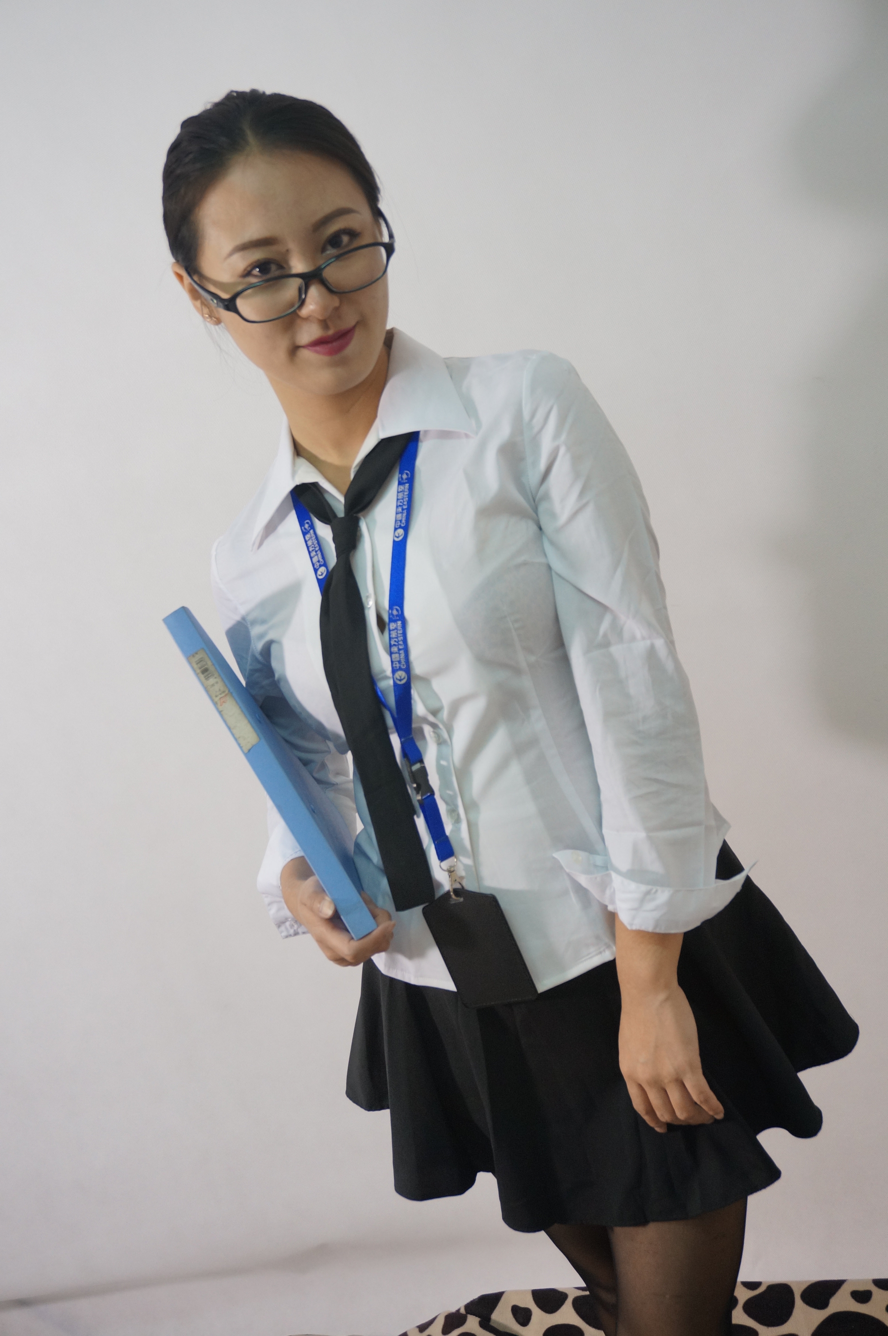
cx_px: 444
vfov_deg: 42.4
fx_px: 1724
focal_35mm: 46
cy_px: 668
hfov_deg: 28.9
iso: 500
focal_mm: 31
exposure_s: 1/60
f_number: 5
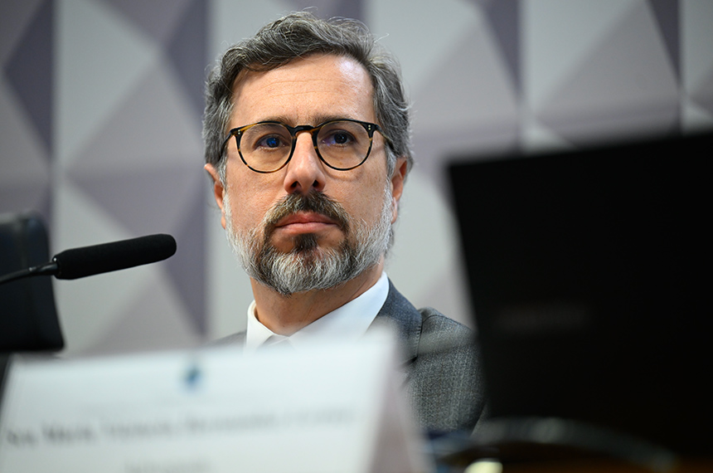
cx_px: 356
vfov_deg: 8.0
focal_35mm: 170
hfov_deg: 12.1
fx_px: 3361
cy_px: 236
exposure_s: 1/200
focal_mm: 170
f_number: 2.8
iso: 1600
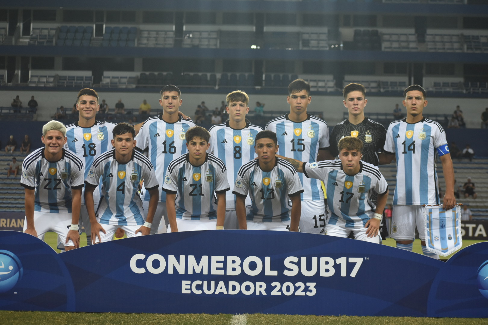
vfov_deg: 11.4
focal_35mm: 120
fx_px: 1627
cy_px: 162
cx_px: 244
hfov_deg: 17.1
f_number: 4.8
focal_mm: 80
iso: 800
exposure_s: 1/320
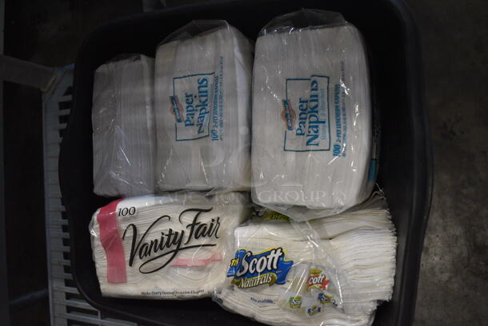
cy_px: 163
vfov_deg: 48.0
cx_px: 244
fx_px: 366
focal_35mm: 27
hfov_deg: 67.3
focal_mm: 18
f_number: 3.5
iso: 2200
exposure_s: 1/125
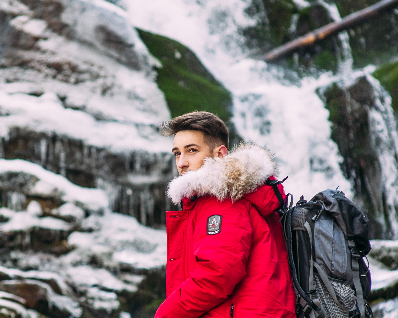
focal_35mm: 148
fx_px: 1743
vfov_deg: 10.4
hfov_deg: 13.0
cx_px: 105
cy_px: 227
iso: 400
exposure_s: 1/500
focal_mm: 85
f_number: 3.2
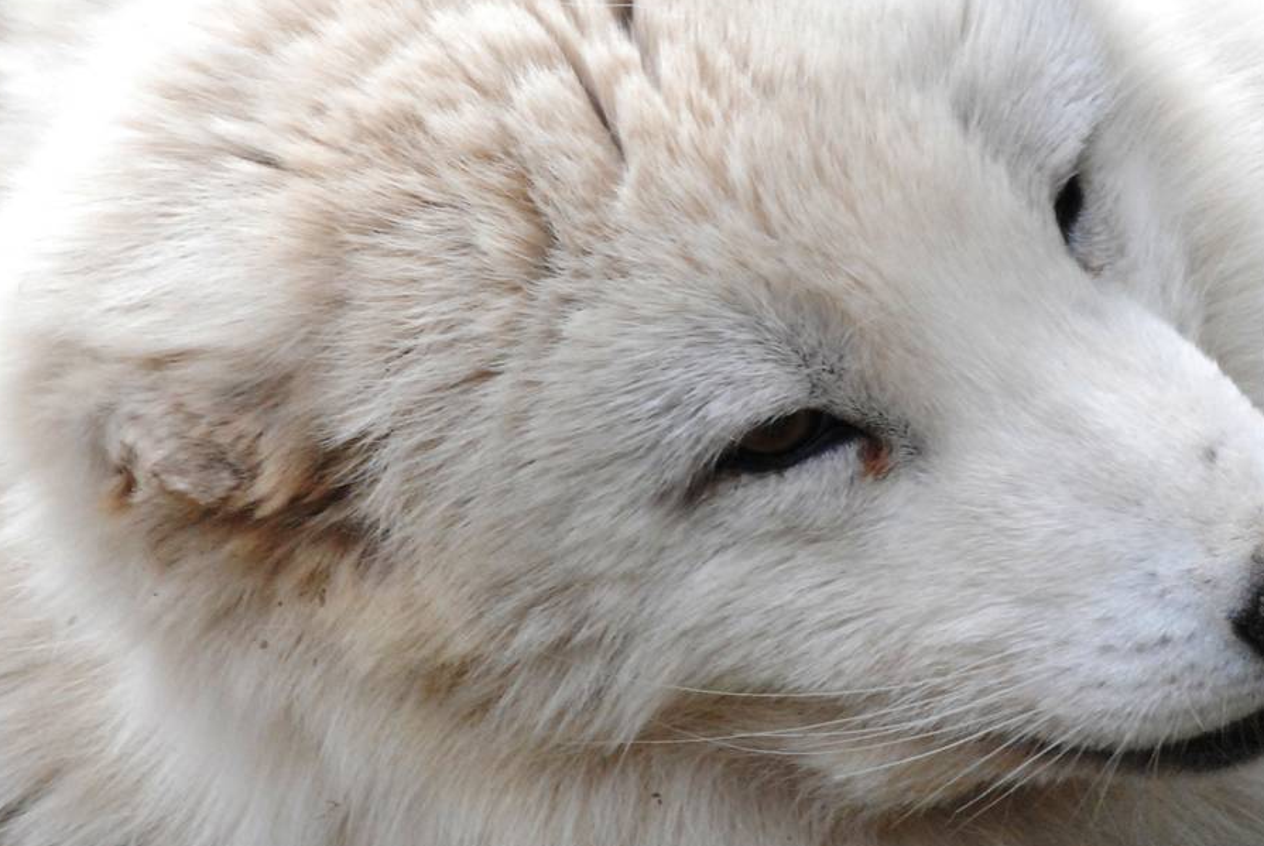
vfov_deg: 2.6
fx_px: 18380
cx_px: 843
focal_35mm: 523
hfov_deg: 3.9
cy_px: 335
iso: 1600
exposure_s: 1/160
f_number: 25
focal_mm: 195
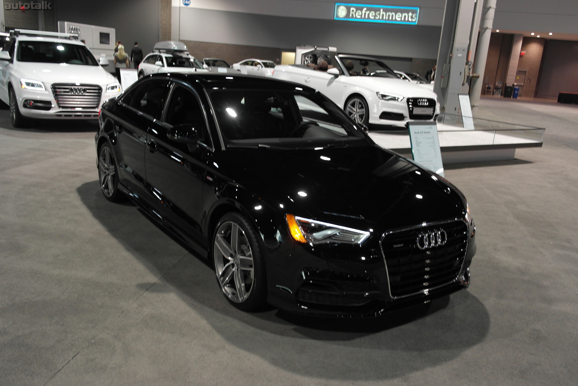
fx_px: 482
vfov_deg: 43.6
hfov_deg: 61.9
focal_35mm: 30
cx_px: 289
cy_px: 193
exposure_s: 1/25
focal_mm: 20
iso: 400
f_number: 3.5
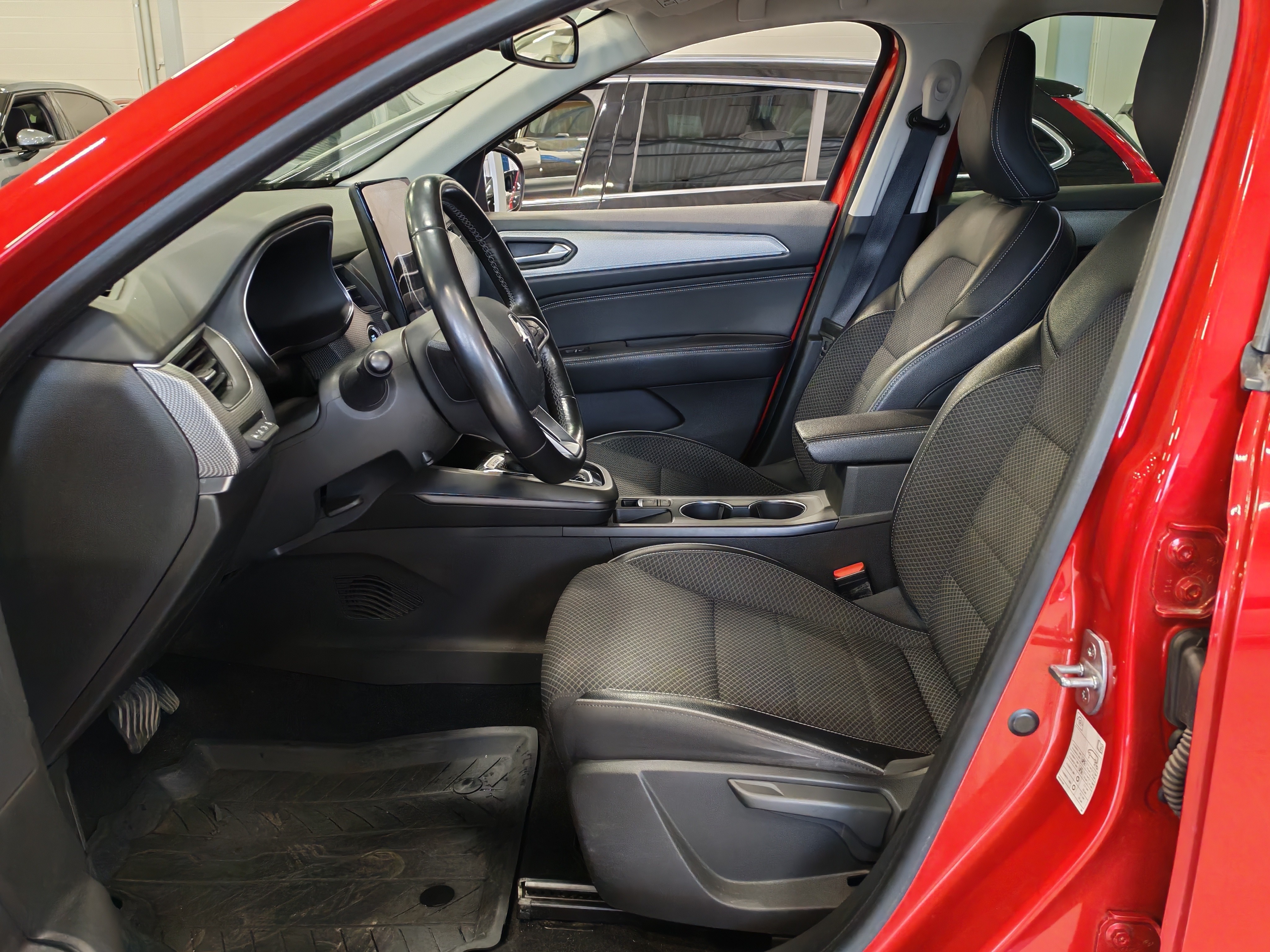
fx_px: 1174
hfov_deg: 56.8
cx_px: 635
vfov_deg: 44.2
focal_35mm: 32
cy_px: 476
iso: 1250
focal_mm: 6.12
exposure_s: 1/100
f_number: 1.9
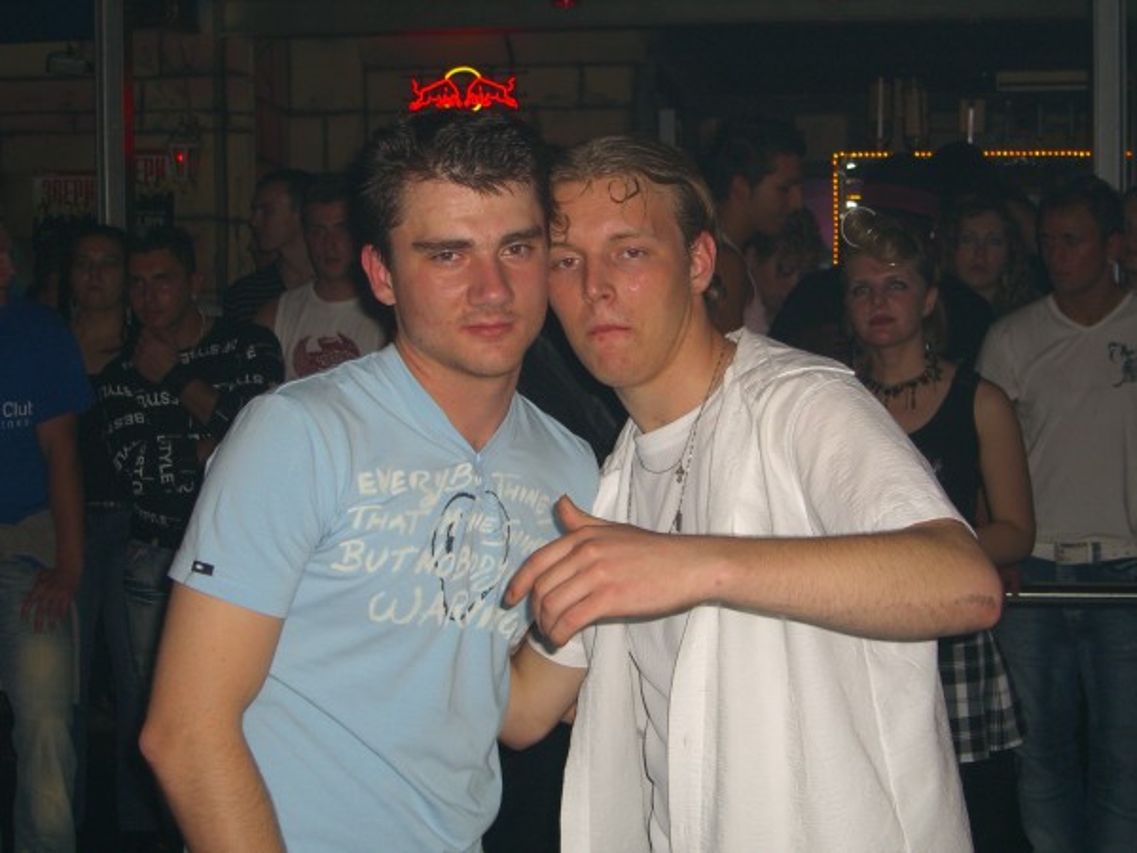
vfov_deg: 25.7
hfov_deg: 33.8
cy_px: 426
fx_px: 1872
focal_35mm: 57
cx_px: 568
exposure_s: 1/60
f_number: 3.6
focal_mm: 11.8
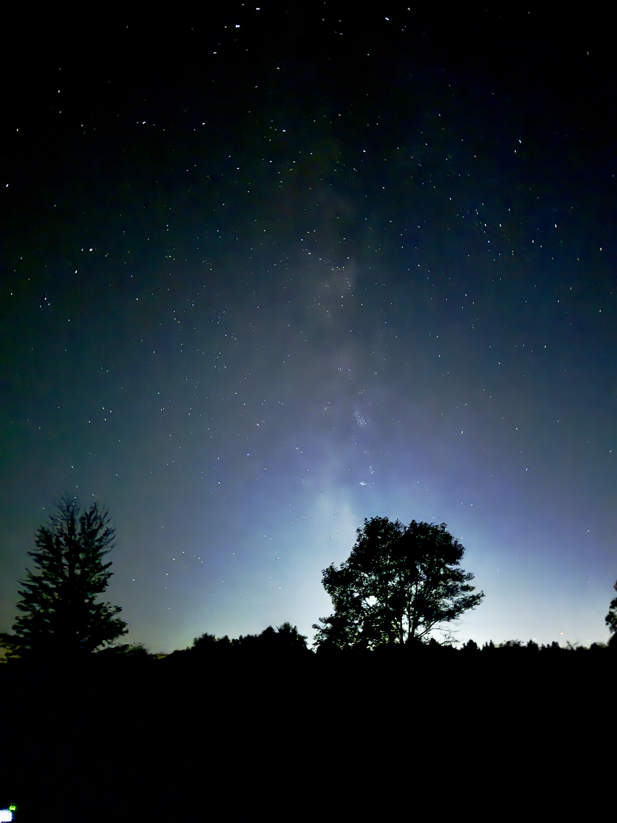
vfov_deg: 71.6
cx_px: 308
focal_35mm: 24
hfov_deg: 56.8
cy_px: 412
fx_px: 570
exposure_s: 1
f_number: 1.78
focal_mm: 6.76
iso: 12500
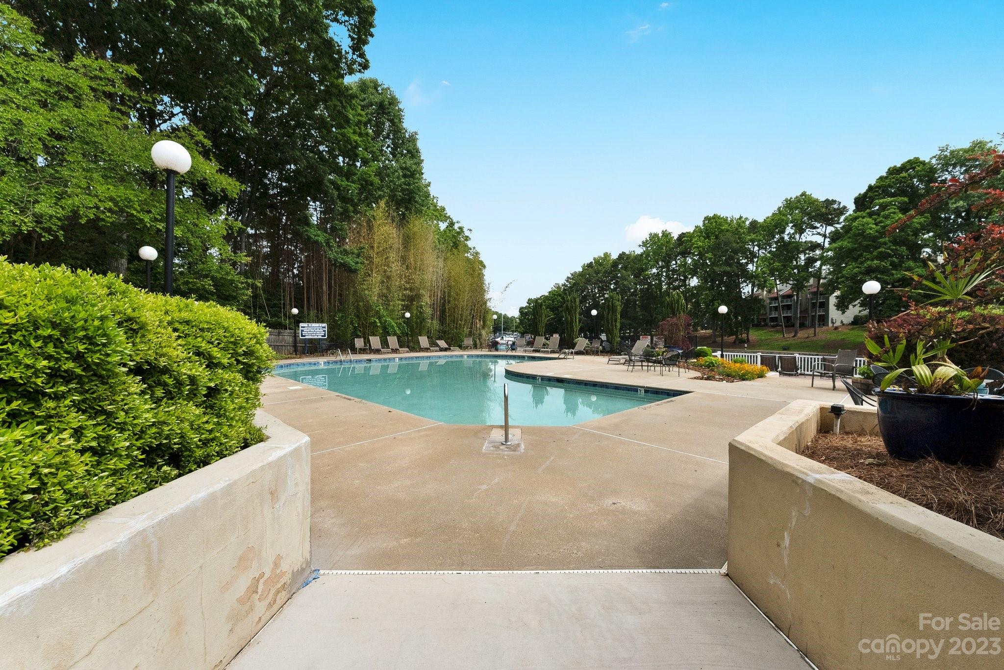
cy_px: 335
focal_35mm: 14
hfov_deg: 104.2
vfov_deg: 81.3
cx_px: 502
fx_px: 391
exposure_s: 1/3200
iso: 1250
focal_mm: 14
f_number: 8
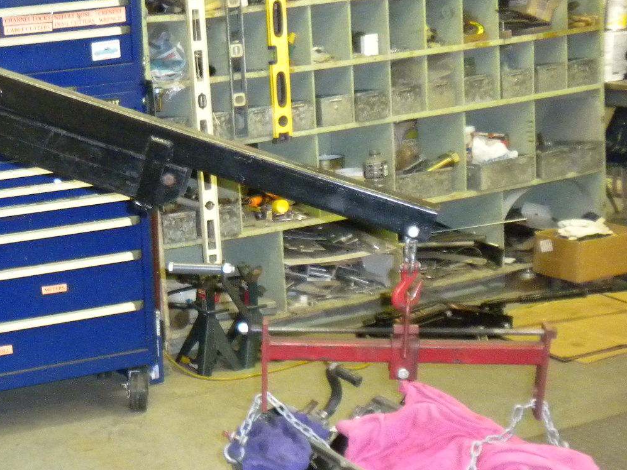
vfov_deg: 19.3
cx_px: 13
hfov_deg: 24.6
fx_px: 1377
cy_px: 349
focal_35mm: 76
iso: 502
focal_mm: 6.6
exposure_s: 1/30
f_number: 3.5
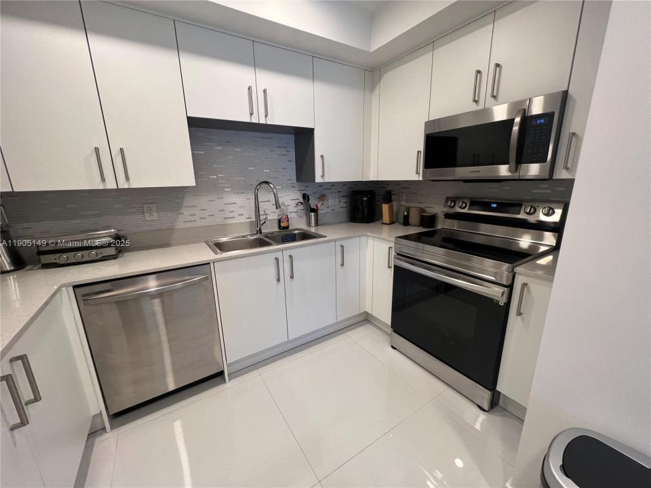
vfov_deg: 89.9
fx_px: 244
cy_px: 244
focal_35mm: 13
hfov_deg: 106.2
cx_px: 326
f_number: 1.8
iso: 125
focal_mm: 1.57
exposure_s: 1/60
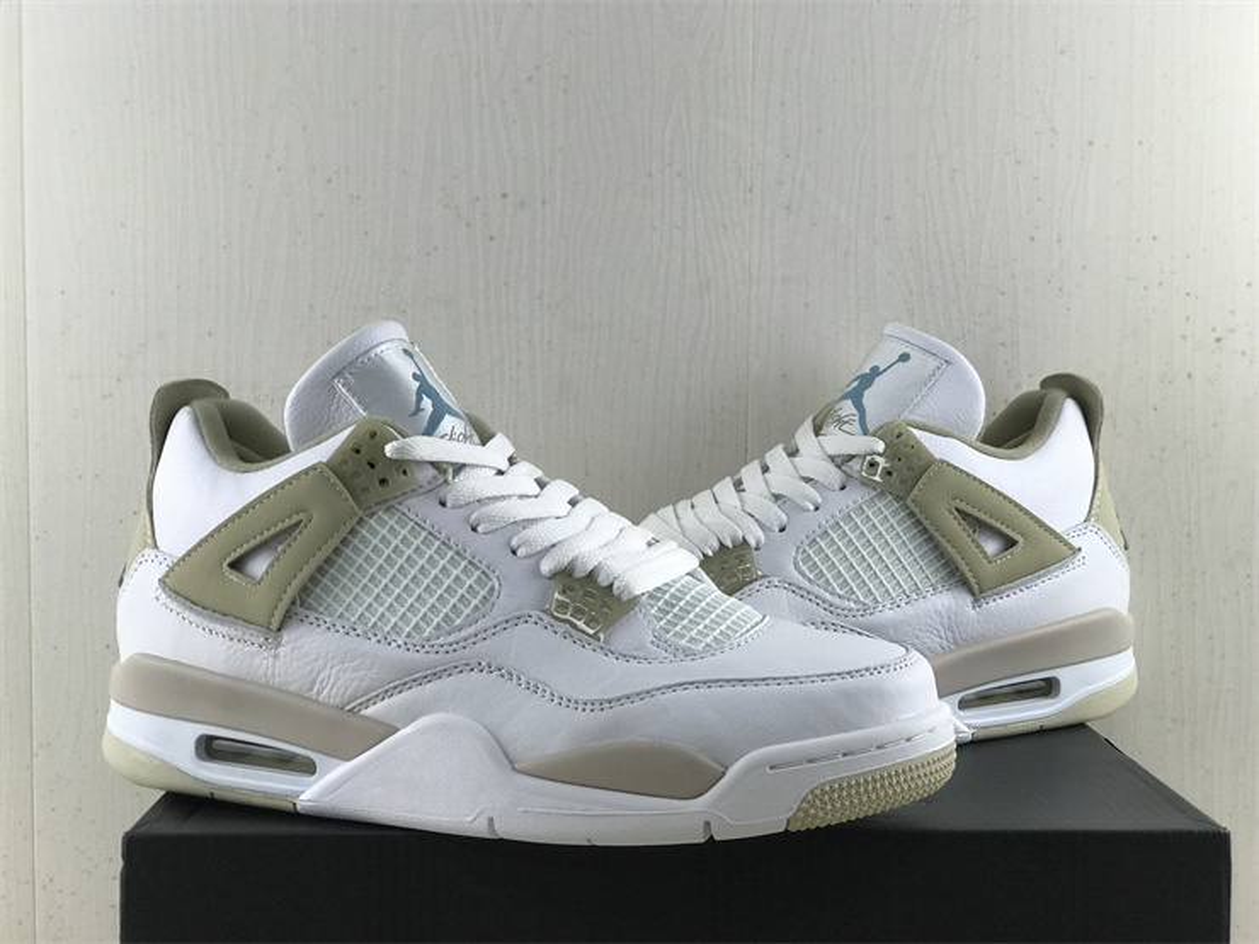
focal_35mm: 57
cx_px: 630
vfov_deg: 25.7
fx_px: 2073
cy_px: 472
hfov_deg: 33.8
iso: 50
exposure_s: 1/50
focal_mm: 6.6
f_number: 2.8
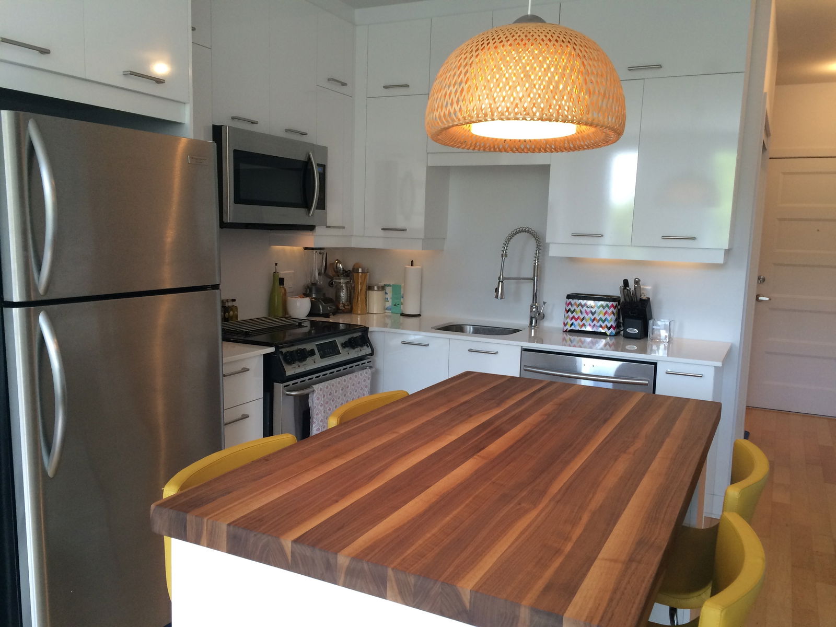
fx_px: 700
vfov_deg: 48.2
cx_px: 418
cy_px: 314
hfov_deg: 61.7
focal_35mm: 29
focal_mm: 4.15
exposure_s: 1/30
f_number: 2.2
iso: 40
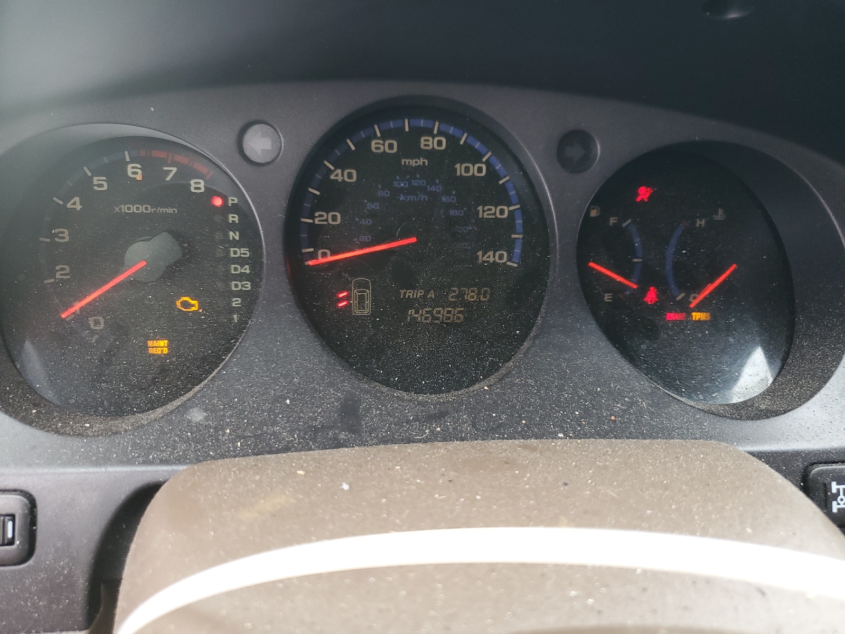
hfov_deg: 67.3
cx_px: 422
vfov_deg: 53.1
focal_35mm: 26
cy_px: 317
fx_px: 635
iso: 83
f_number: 1.5
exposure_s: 1/120
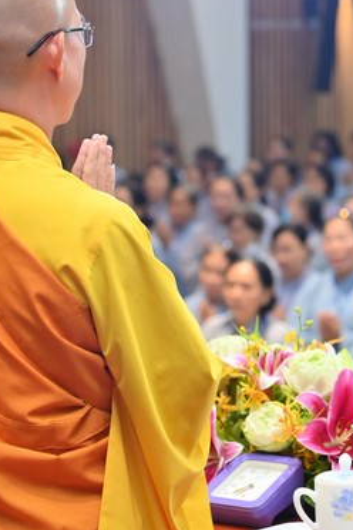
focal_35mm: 166
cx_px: 154
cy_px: 175
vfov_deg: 12.4
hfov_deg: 8.3
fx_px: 2441
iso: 1250
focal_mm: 95
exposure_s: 1/80
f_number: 5
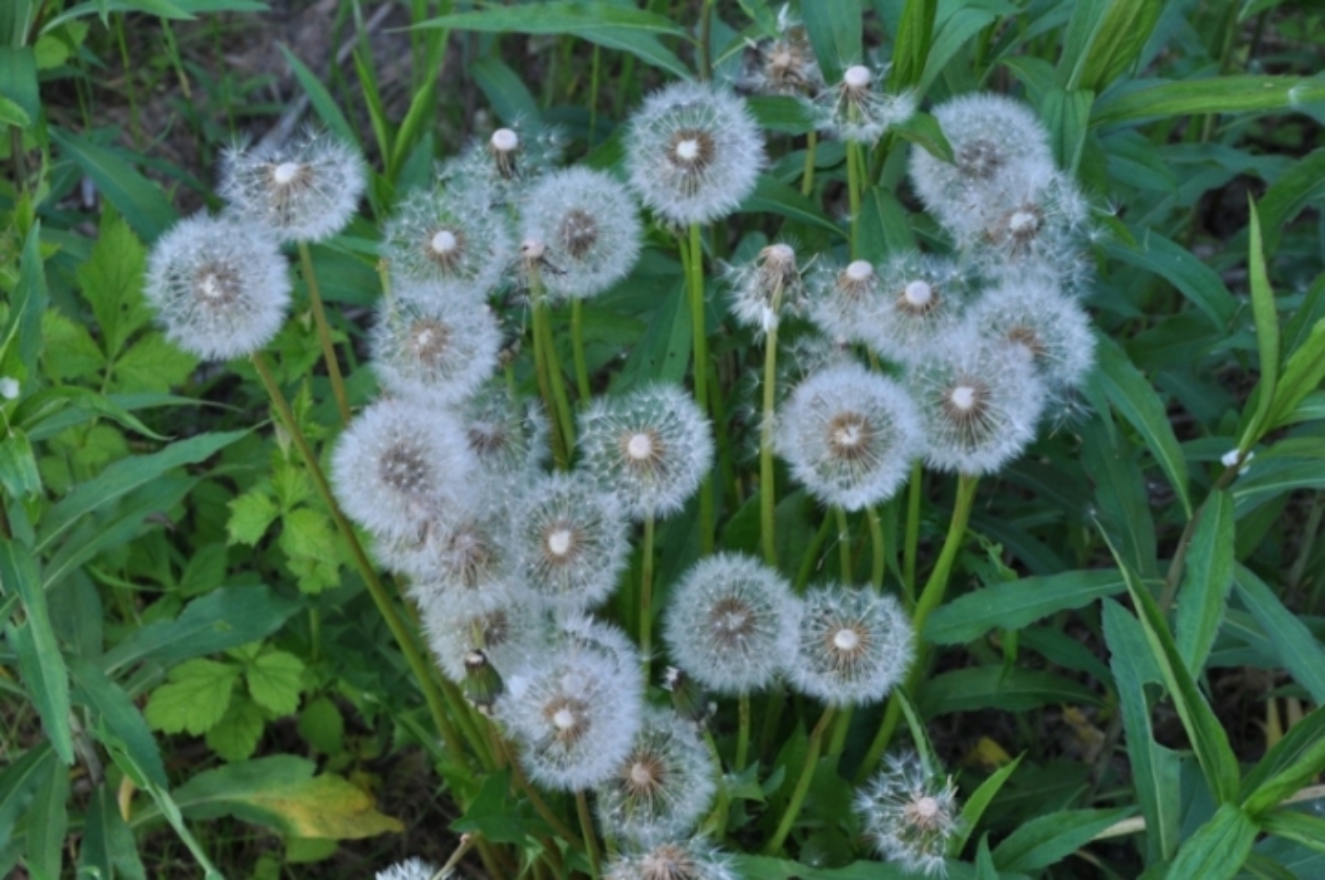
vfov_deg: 14.7
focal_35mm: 93
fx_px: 3418
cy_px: 440
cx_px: 662
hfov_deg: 21.9
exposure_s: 1/15
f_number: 9
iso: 200
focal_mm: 62
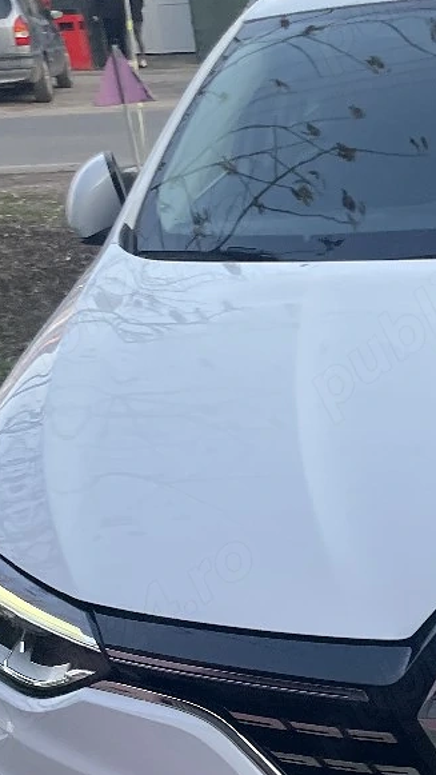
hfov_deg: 17.5
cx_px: 543
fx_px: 1335
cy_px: 700
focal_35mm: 65
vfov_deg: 30.9
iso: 100
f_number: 1.6
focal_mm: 4.2
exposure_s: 1/100
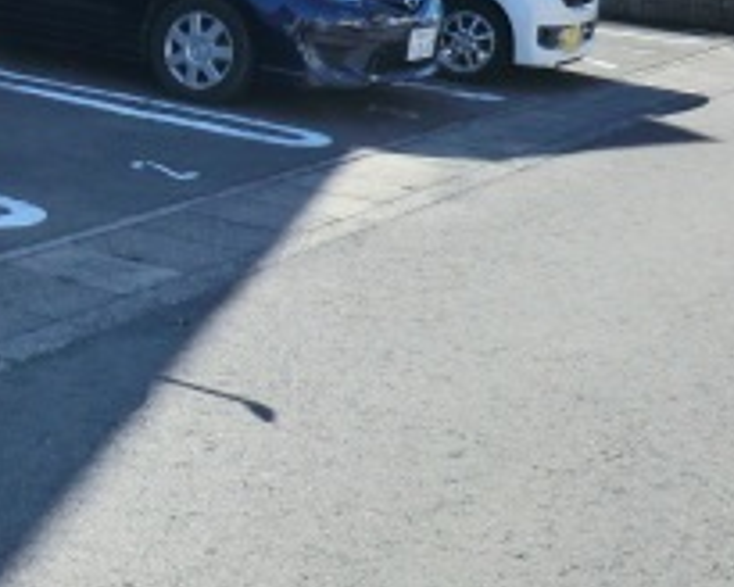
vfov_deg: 20.8
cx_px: -93
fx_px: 1586
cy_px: 143
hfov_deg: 24.2
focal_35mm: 73
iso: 80
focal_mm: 4.3
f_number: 3.2
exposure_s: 1/500
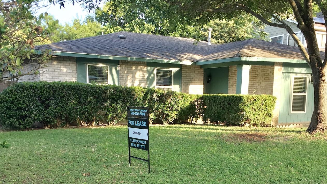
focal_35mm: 32
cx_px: 162
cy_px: 69
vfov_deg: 36.5
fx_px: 277
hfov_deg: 61.0
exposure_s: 1/120
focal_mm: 4.15
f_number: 2.2
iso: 32
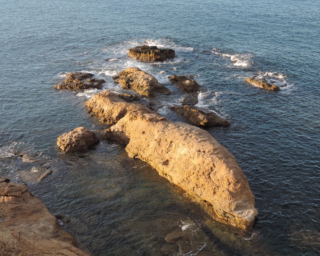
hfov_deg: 35.4
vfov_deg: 28.6
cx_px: 165
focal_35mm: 53
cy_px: 129
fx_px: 502
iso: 80
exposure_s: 1/125
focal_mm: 8.9
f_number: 3.6
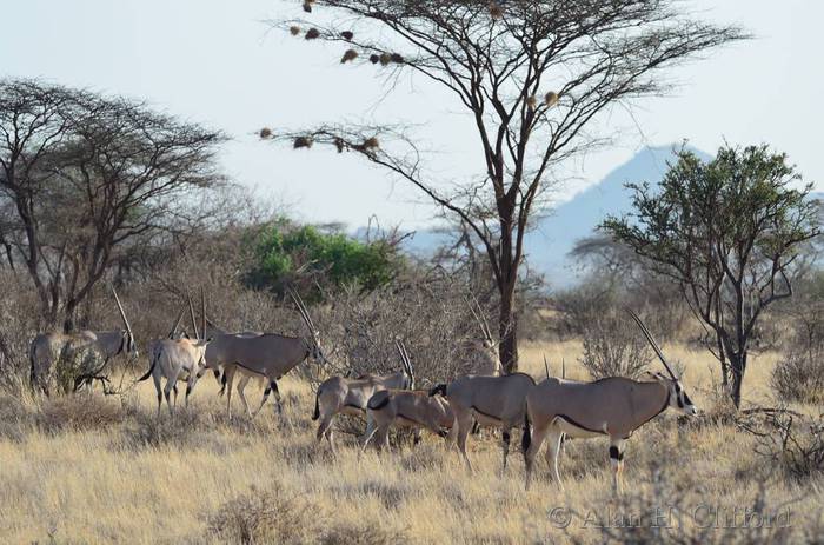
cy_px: 272
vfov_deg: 5.1
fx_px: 6165
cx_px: 412
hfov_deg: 7.6
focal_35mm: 270
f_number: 5
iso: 140
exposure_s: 1/400
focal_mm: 180
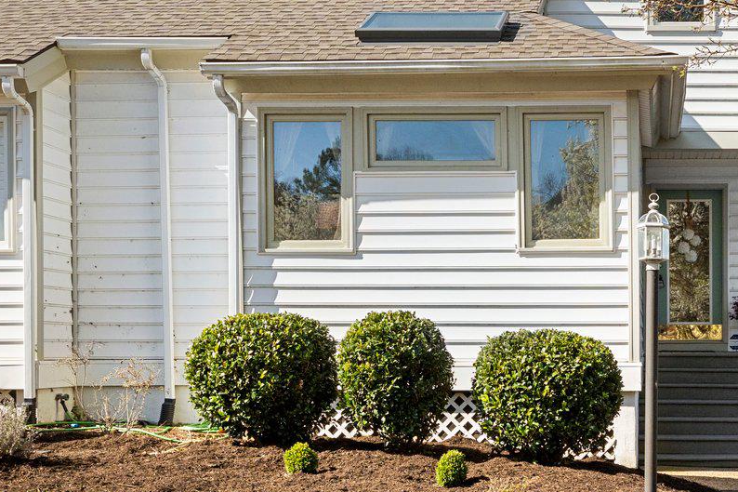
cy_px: 321
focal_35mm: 51
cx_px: 648
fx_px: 1047
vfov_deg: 26.3
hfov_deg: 36.7
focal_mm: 19.8
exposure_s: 1/1250
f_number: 8
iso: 1000
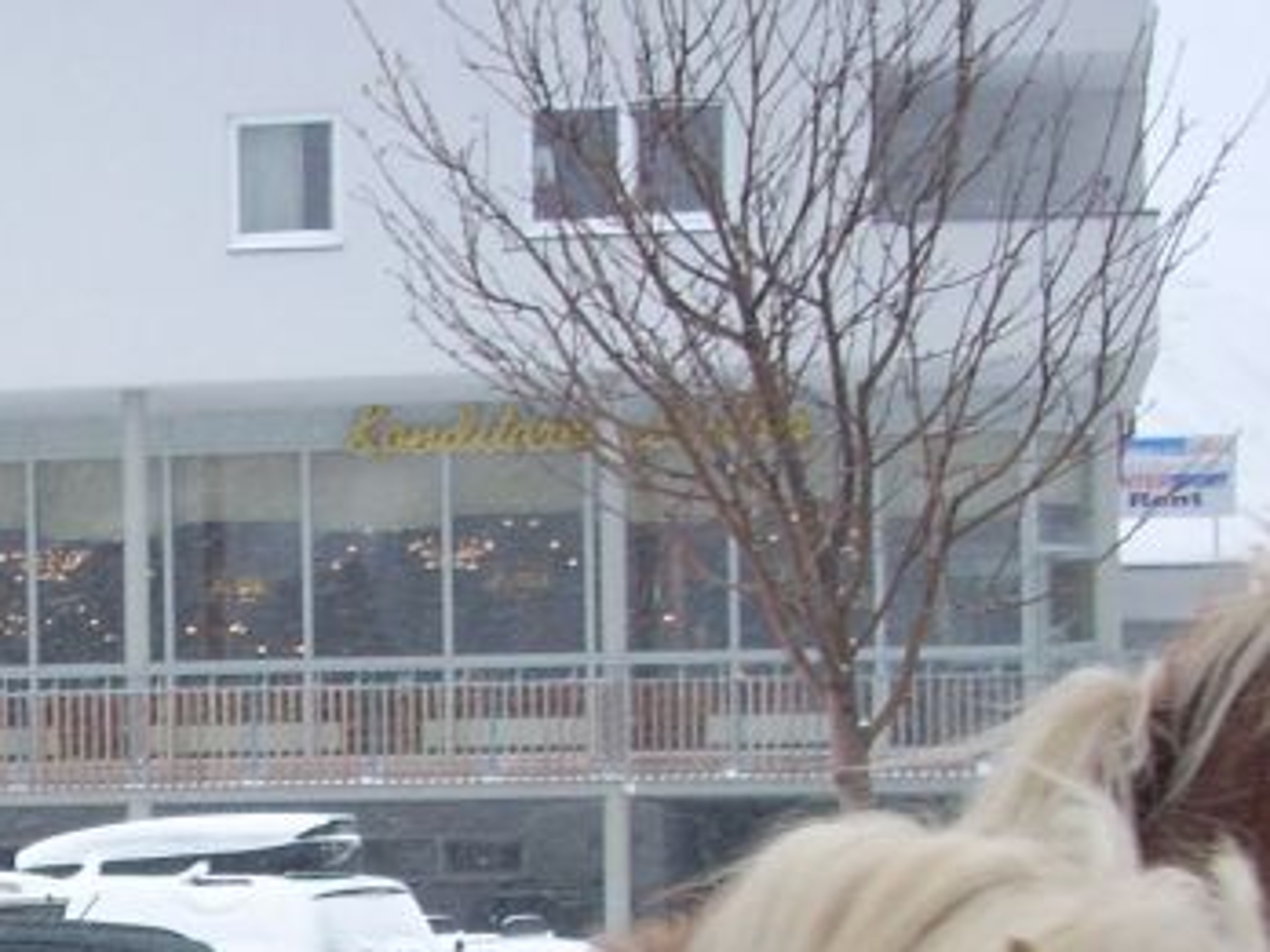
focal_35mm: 109
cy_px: 988
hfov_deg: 17.4
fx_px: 3999
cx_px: -124
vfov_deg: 13.4
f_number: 5.6
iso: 64
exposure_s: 1/177
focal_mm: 6.2
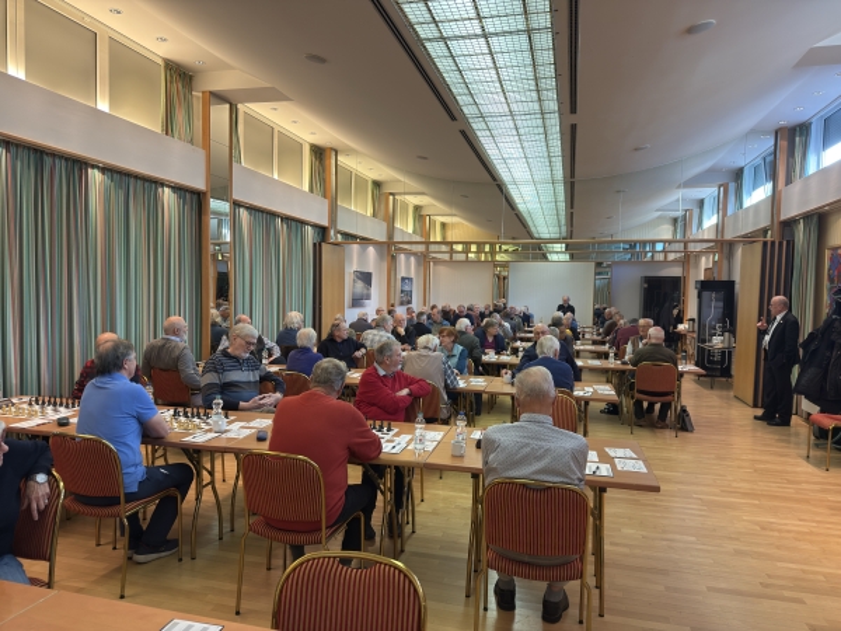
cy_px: 316
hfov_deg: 71.6
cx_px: 420
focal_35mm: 24
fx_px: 583
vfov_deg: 56.8
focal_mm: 6.76
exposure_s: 1/60
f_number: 1.78
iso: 125
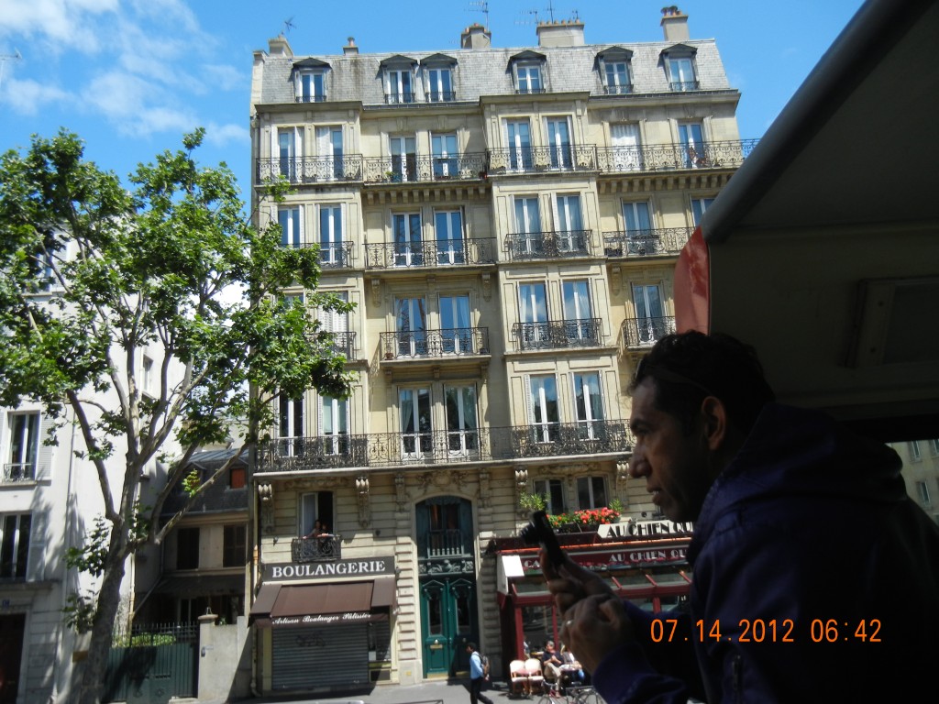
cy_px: 352
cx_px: 470
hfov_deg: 60.0
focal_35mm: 30
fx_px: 814
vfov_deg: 46.8
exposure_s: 1/278
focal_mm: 5.4
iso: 160
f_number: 7
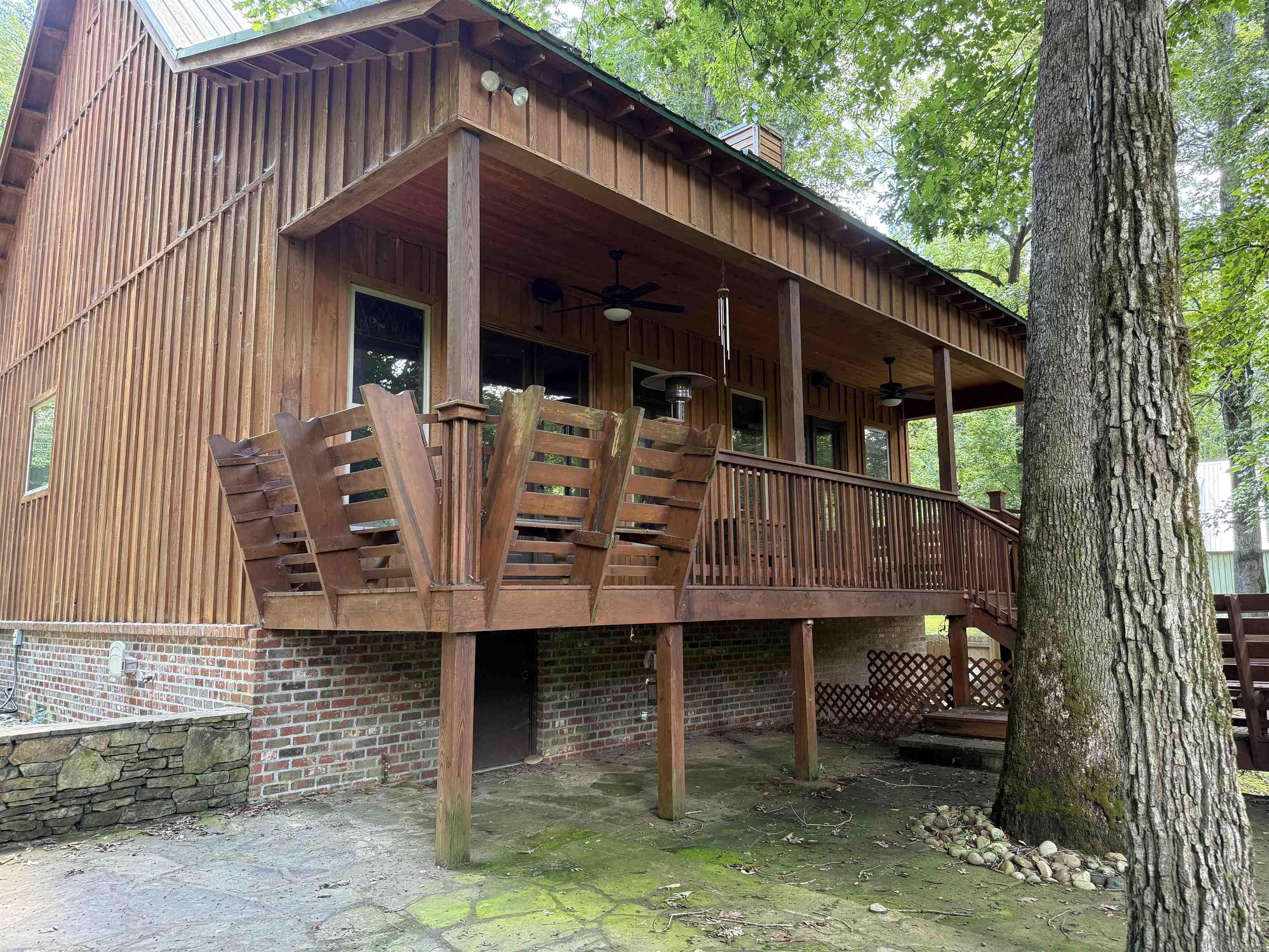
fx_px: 880
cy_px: 476
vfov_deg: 56.8
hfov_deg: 71.6
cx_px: 634
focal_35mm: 24
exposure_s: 1/88
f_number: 1.78
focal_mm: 6.76
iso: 200
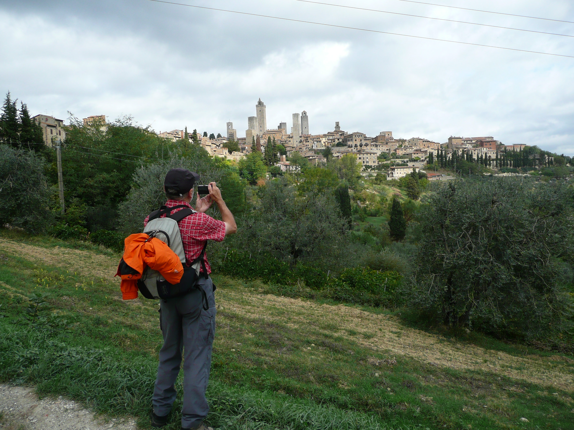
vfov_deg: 49.7
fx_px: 464
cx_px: 287
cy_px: 215
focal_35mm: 28
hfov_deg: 63.4
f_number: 3.3
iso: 100
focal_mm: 4.6
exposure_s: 1/640
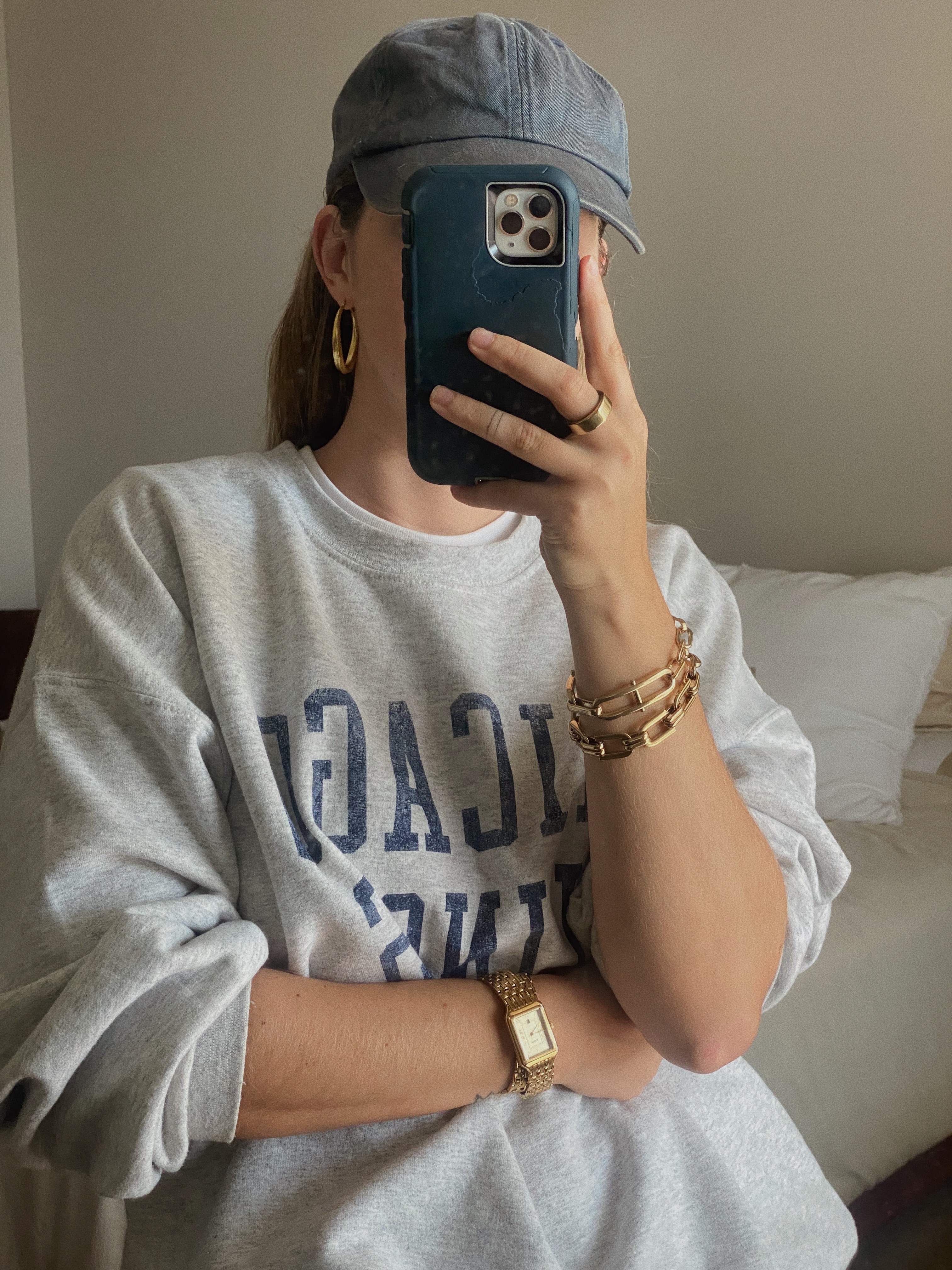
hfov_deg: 28.0
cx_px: 476
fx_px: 1907
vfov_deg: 36.8
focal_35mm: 52
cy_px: 635
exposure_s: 1/121
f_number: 2
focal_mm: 6
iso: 125
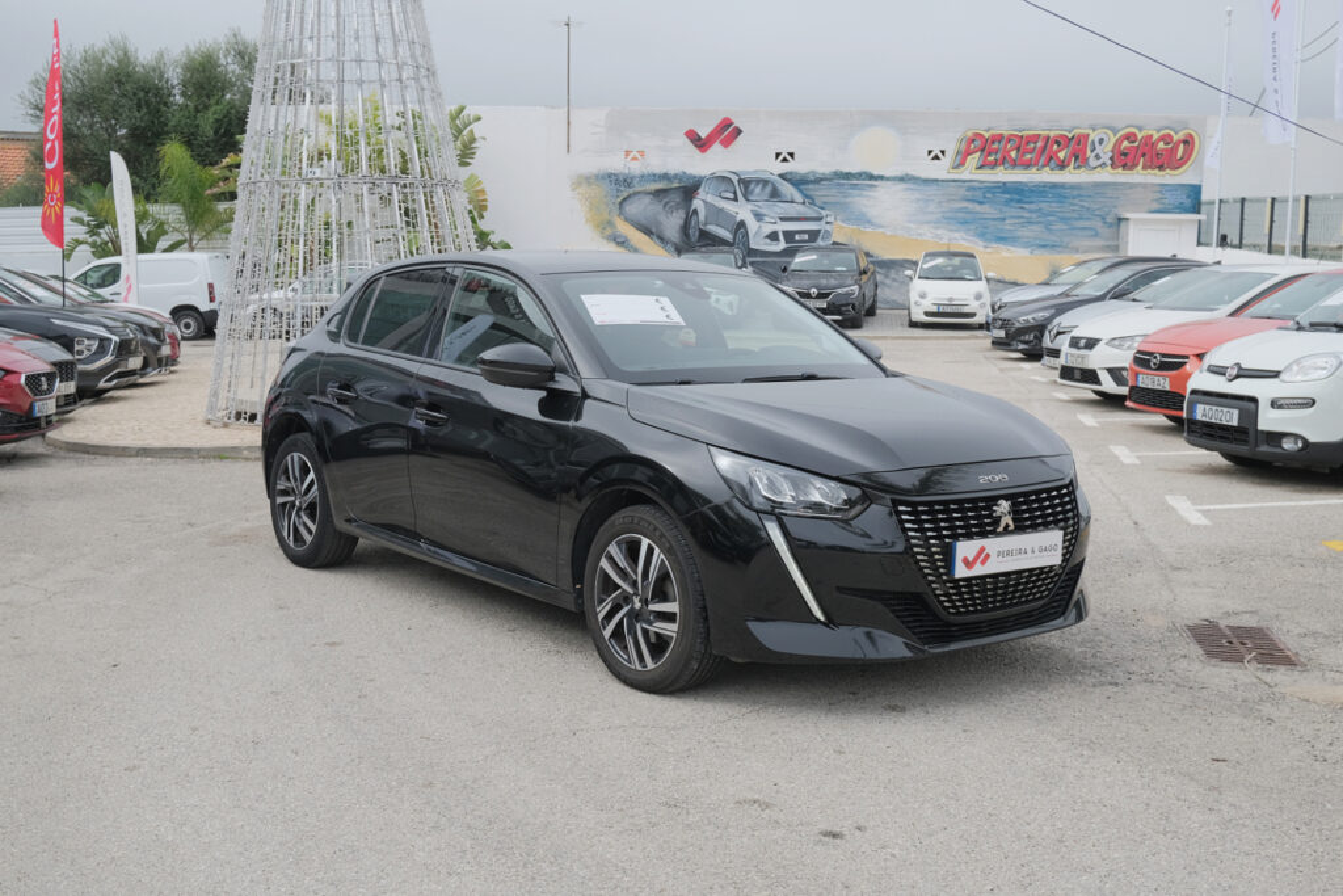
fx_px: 1492
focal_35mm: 40
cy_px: 448
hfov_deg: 48.5
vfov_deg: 33.4
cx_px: 672
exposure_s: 1/320
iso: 400
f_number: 9
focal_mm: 26.4
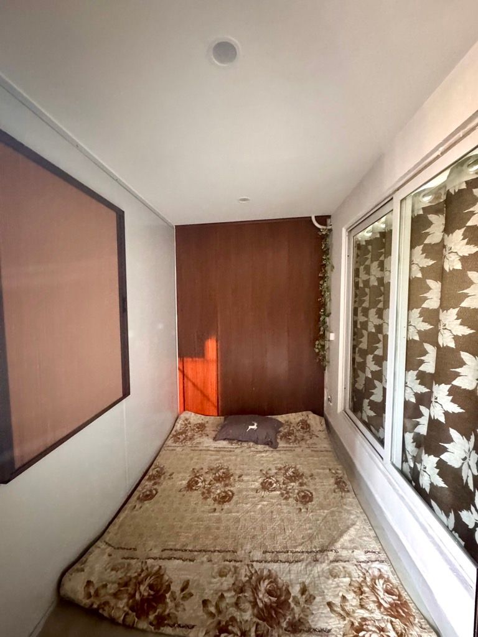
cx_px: 239
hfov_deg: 85.7
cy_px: 318
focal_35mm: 14
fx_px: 258
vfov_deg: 102.1
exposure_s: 1/32
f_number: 2.2
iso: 1600
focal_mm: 2.22
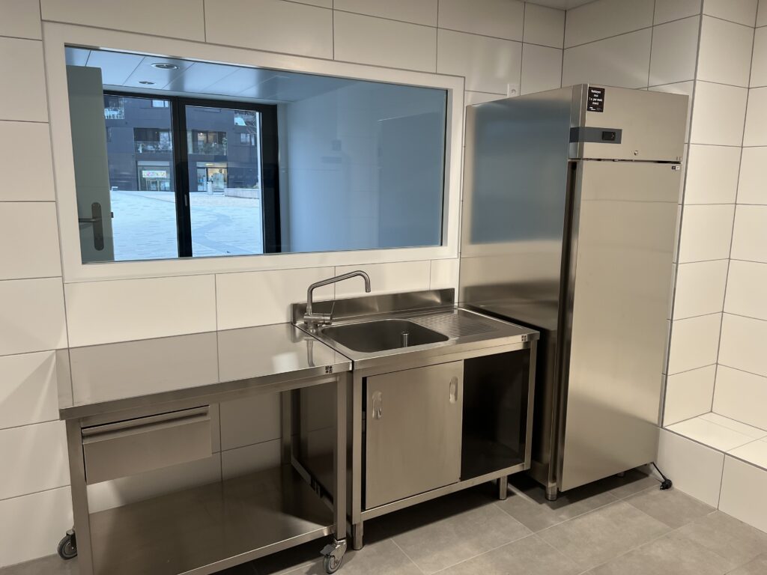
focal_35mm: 26
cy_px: 288
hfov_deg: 67.3
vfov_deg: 53.1
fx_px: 576
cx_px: 384
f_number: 1.5
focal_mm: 5.7
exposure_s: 1/102
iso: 125
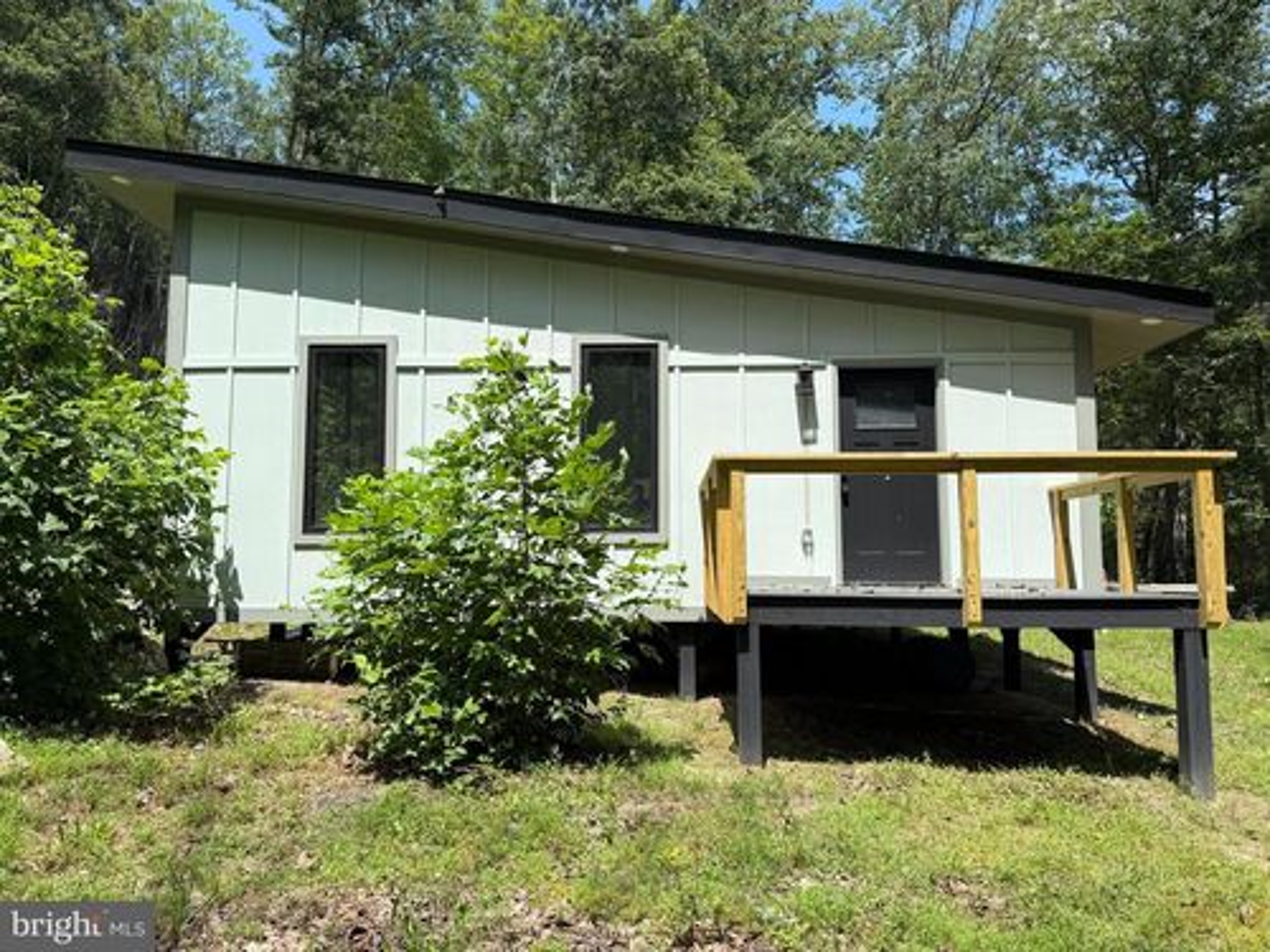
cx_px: 635
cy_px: 476
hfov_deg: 71.6
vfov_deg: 56.8
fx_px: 881
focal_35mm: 24
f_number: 1.78
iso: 80
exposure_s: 1/2525
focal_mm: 6.76
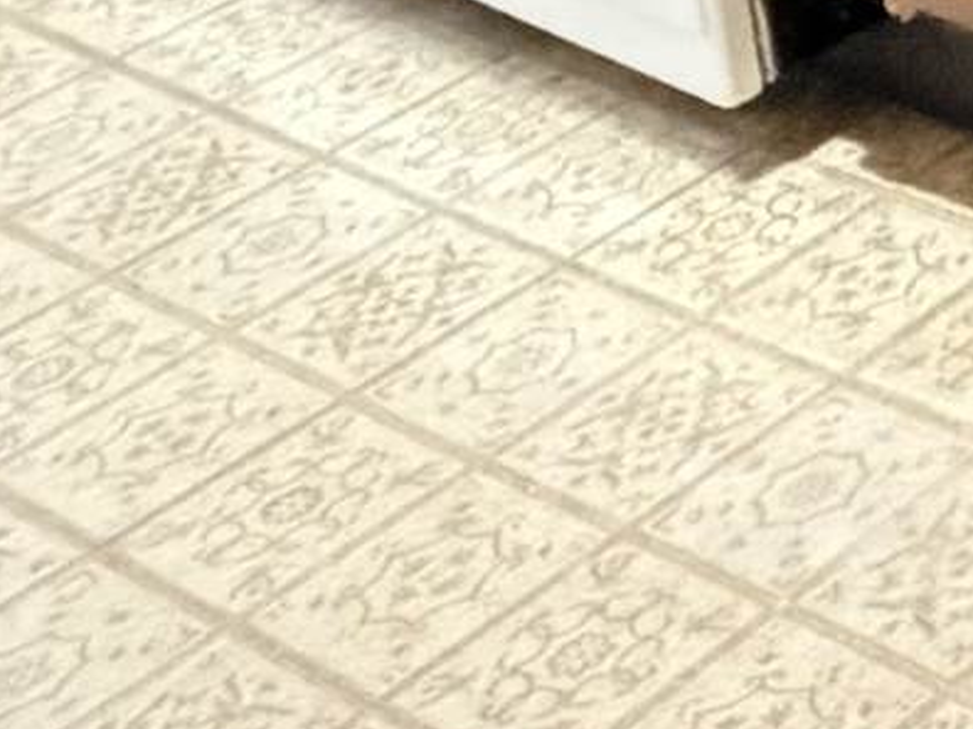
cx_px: 2296
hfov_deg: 13.5
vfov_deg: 11.0
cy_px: -1130
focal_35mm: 109
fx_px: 3063
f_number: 2.2
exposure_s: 1/30
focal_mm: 2.22
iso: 2000
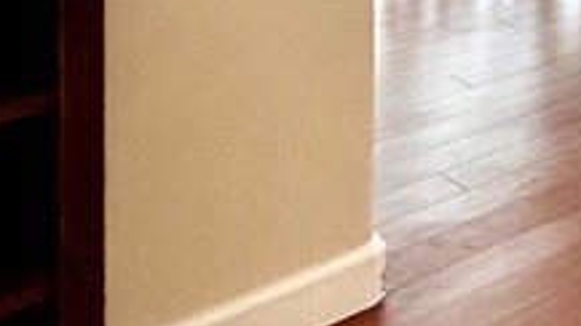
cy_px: -395
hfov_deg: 15.9
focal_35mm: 72
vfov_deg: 13.4
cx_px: 1349
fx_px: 1109
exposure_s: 1/120
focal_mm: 2.22
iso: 250
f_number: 2.2
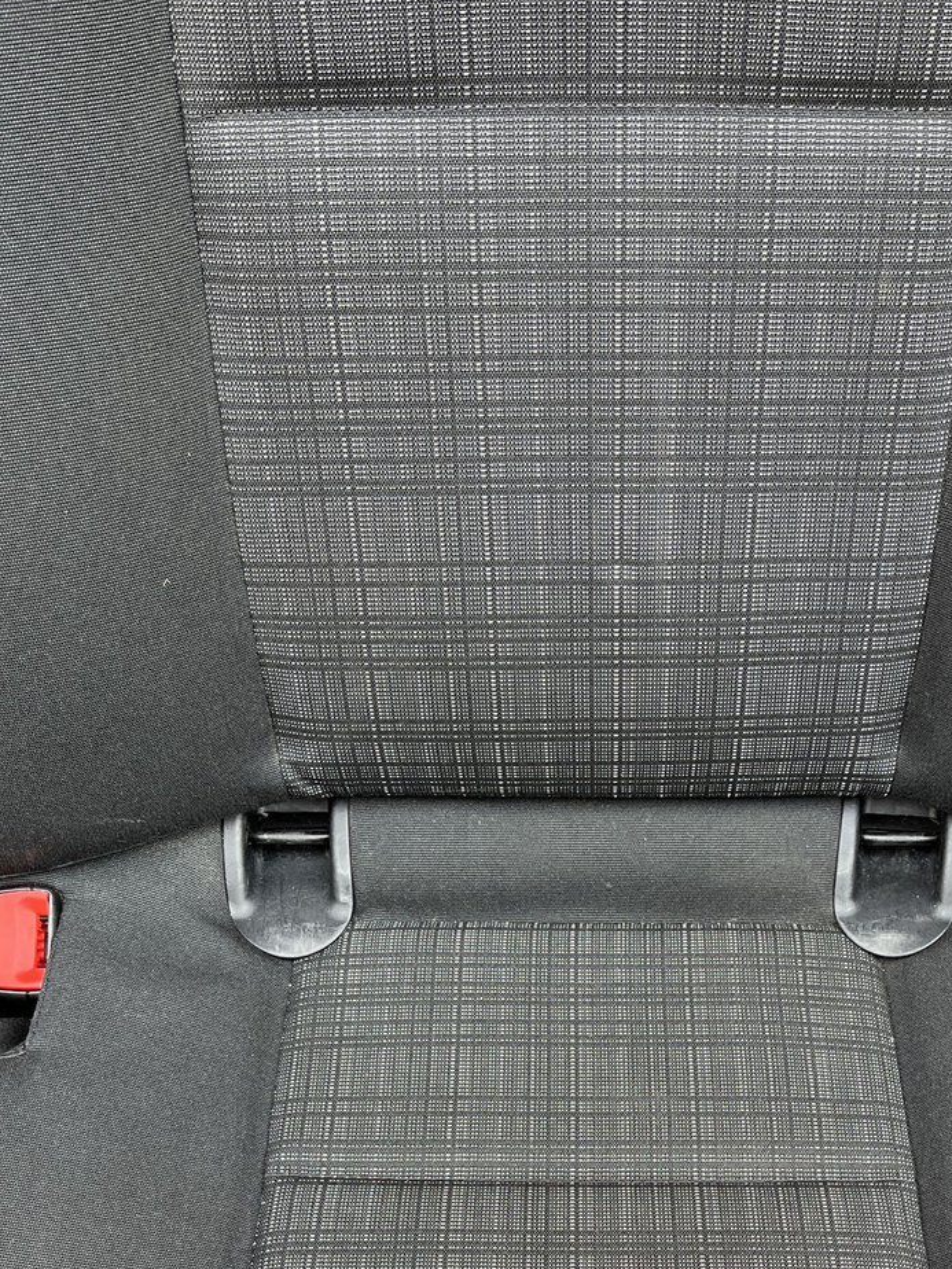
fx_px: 1650
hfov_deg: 32.0
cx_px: 625
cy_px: 1086
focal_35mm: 45
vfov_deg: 39.7
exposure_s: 1/158
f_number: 1.6
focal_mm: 5.1
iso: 50
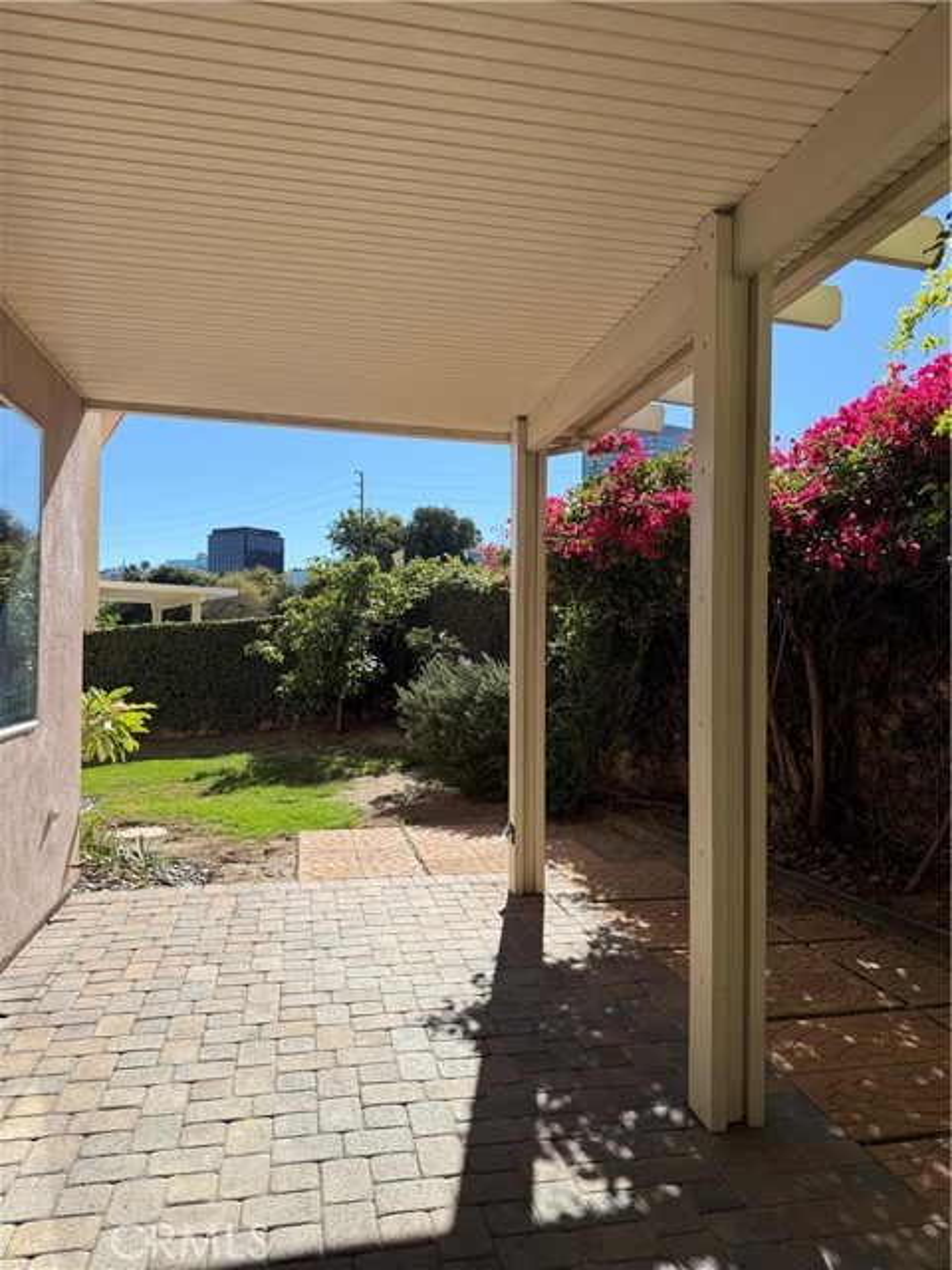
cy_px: 635
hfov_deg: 56.8
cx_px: 476
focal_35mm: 24
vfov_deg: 71.6
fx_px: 880
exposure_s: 1/3021
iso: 80
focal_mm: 6.76
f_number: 1.78
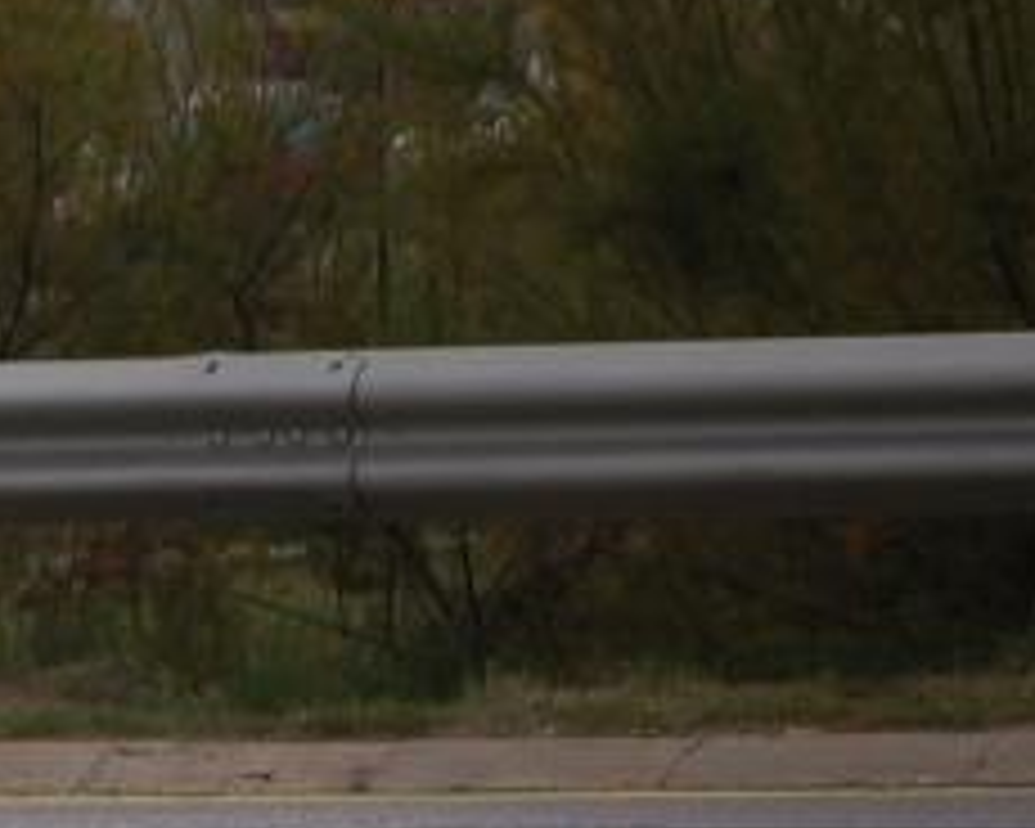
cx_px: -1242
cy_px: 790
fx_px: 23988
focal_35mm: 783
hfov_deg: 2.5
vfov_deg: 2.0
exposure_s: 1/1000
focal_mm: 125
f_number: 5
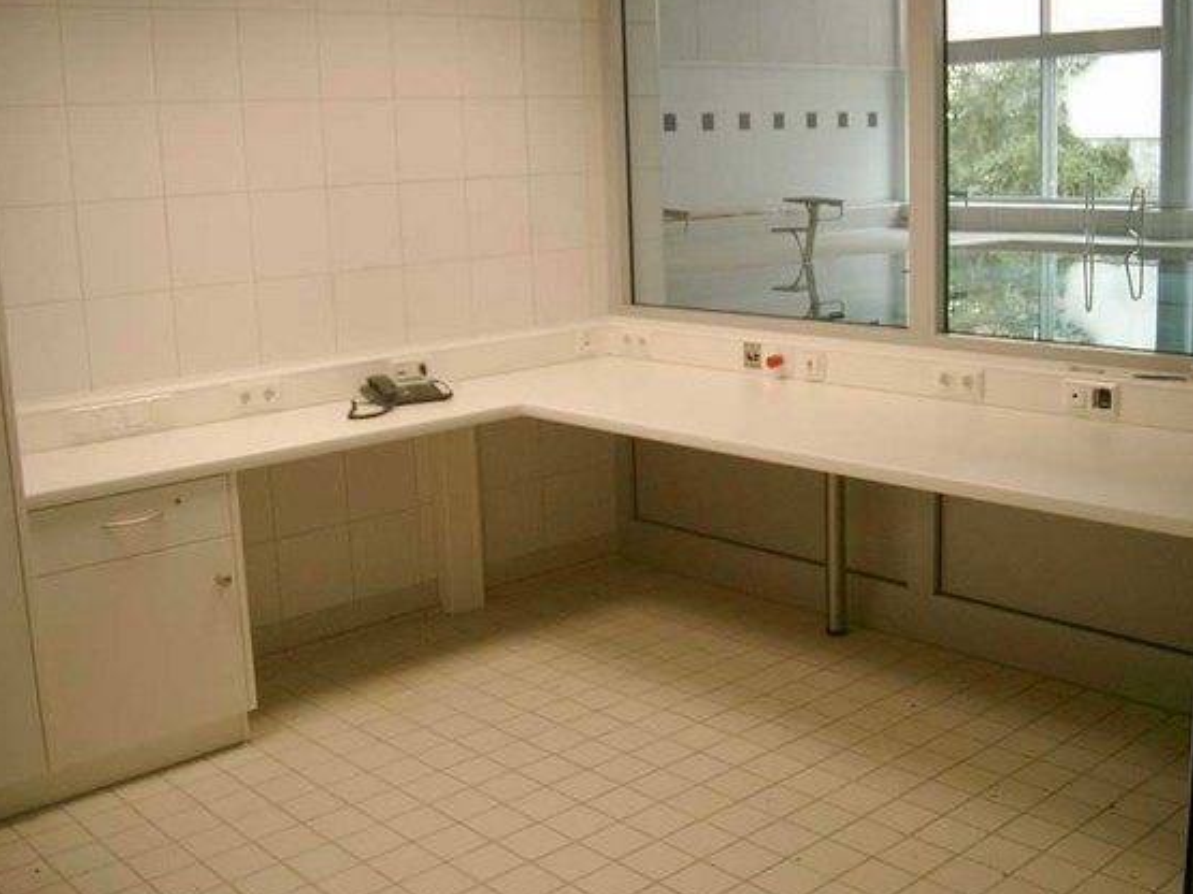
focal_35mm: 40
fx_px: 1378
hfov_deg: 46.8
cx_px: 634
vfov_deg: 35.9
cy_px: 423
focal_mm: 7.6
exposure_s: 1/100
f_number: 2.6
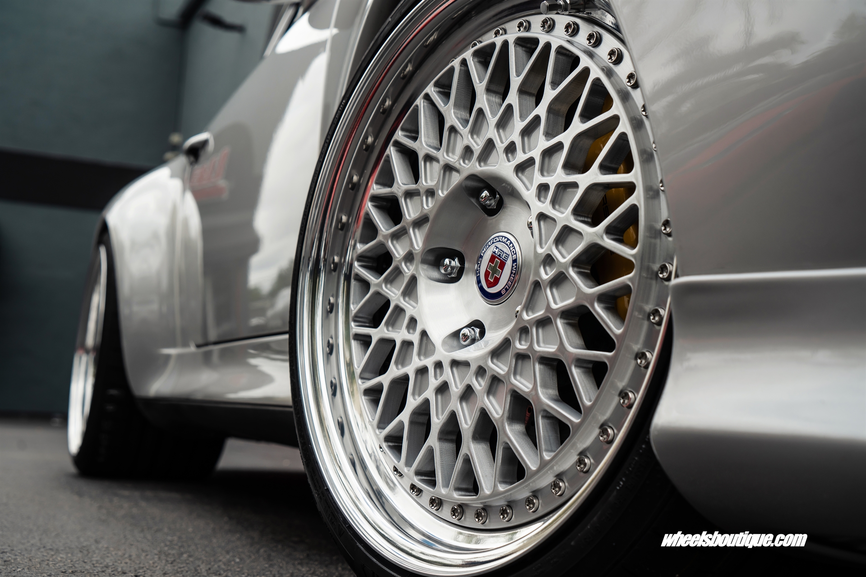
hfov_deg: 37.5
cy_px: 288
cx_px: 433
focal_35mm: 53
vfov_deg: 25.5
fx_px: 1275
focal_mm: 53
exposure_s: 1/500
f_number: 6.3
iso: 200
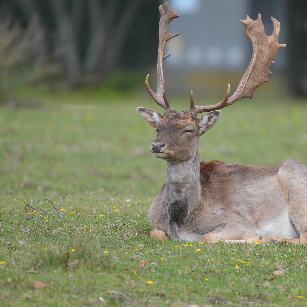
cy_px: 153
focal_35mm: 960
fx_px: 9632
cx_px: 211
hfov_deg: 1.8
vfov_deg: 1.8
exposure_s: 1/400
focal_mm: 500
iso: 400
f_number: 5.6
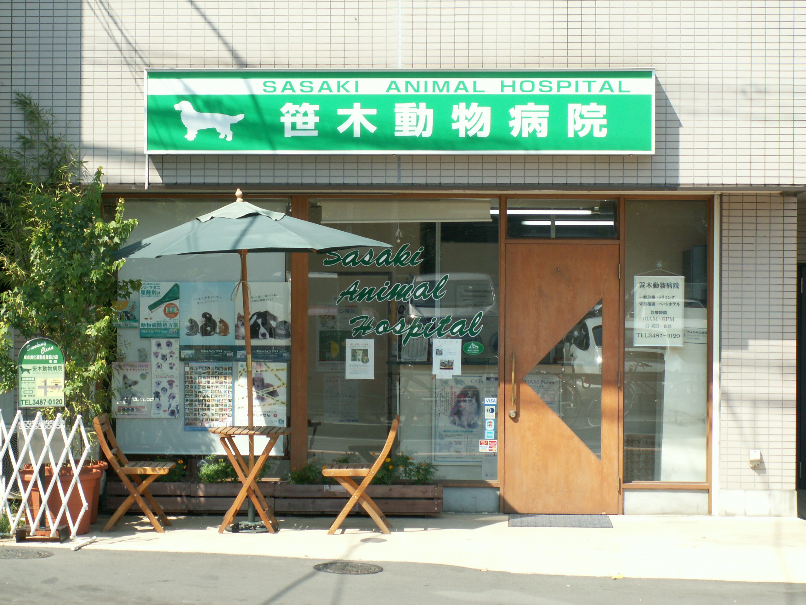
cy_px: 302
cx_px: 403
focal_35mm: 102
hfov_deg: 19.3
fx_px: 2375
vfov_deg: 14.5
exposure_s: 1/125
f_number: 5.6
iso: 50
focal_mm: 16.6
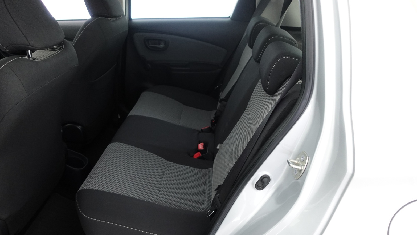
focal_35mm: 26
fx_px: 287
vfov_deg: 44.1
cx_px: 204
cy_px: 144
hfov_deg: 71.9
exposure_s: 1/30
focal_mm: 9.4
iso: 800
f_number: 1.8
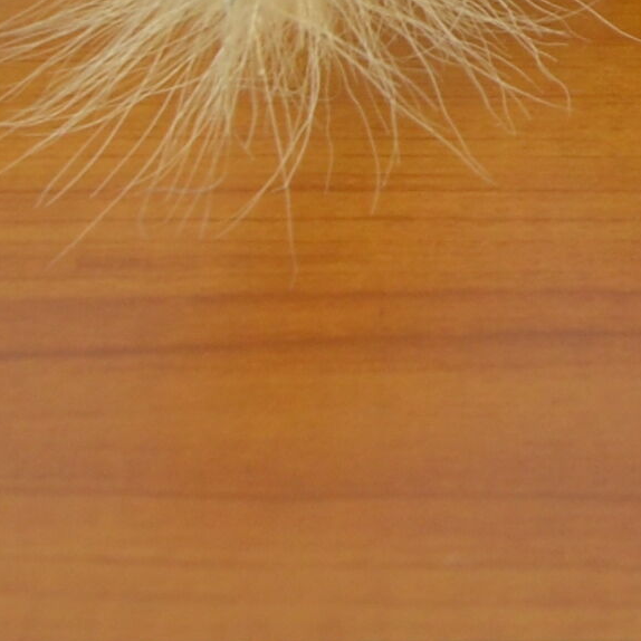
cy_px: -1034
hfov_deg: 4.1
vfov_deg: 4.1
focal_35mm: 415
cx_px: 2034
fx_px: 8694
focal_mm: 38
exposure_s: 1/60
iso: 280
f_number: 8
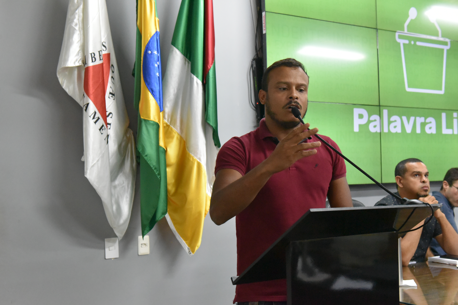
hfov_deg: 43.6
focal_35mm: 45
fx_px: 572
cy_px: 152
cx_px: 229
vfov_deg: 29.9
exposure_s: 1/200
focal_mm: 45
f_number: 7.1
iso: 12800
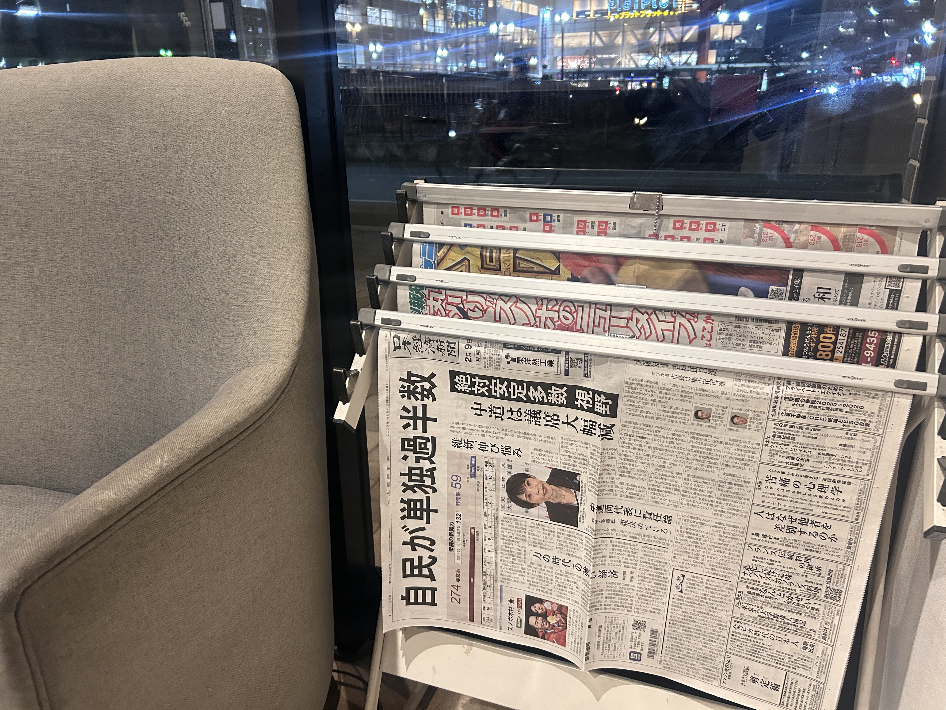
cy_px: 355
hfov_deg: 67.3
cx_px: 473
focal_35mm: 26
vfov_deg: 53.1
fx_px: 711
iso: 400
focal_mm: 5.7
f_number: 1.5
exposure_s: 1/60
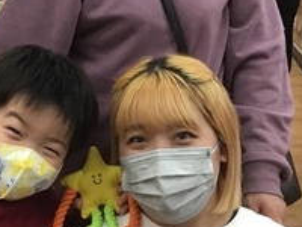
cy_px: 68
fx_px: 811
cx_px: 169
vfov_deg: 15.8
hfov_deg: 21.1
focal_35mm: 93
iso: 64
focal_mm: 3.3
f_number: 2.4
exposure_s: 1/30
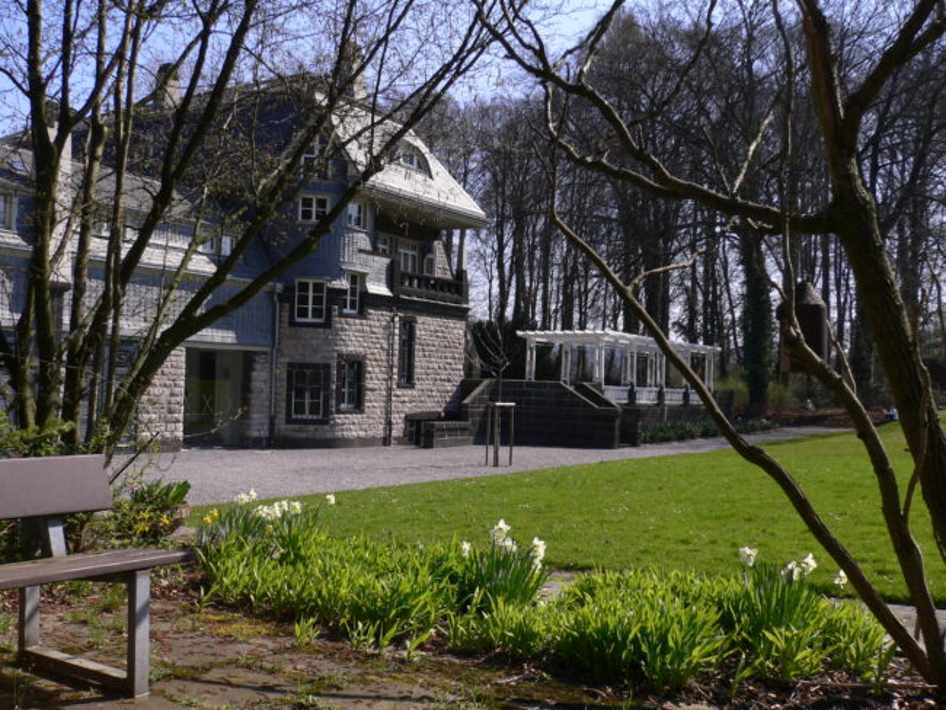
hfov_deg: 52.6
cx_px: 473
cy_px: 355
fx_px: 957
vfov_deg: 40.7
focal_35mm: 35
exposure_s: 1/250
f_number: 5.6
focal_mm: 5.8
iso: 80
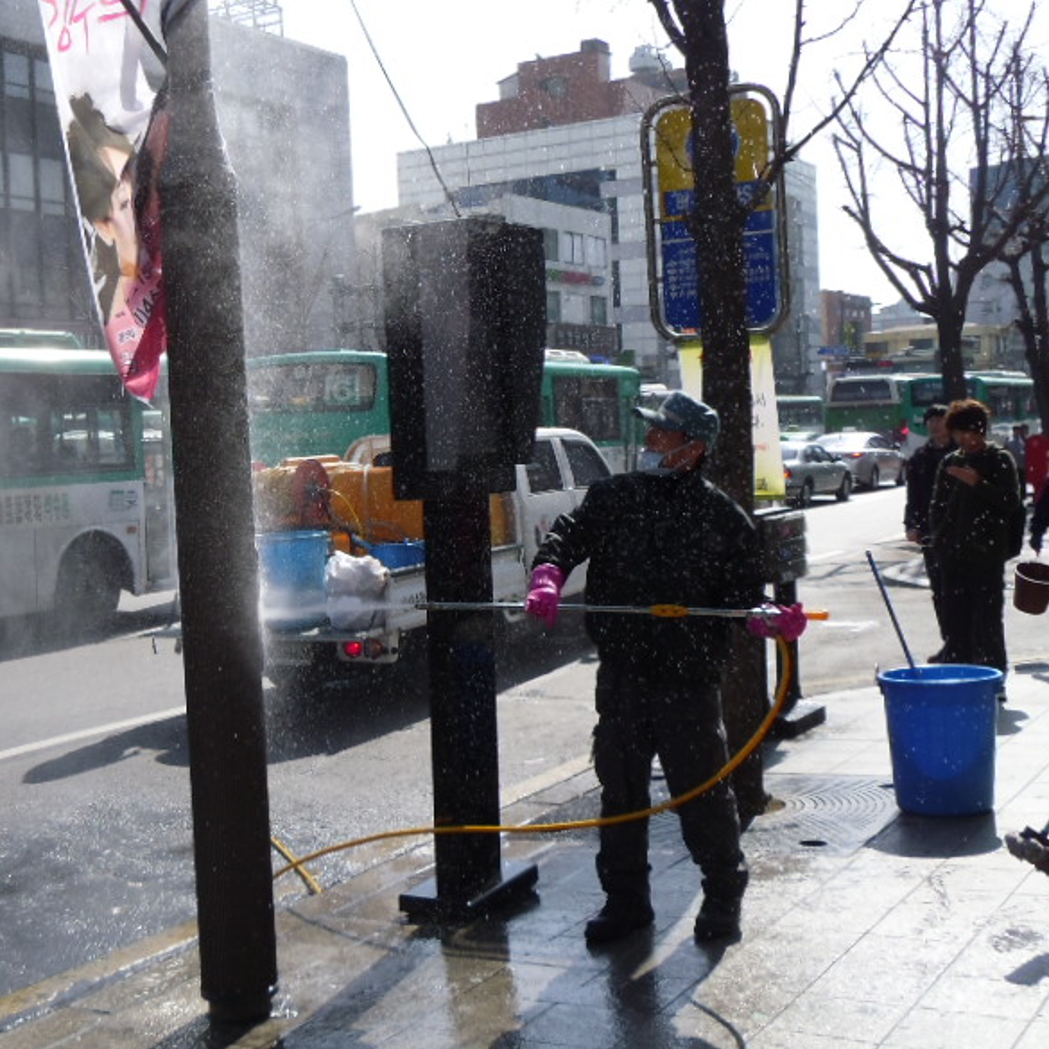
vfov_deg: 35.4
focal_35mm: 48
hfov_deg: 34.6
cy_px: 516
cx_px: 269
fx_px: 1646
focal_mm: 5.6
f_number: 3.3
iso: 80
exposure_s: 1/663
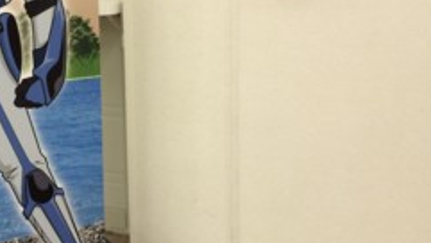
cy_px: 86
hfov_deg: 33.2
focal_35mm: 61
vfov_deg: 19.7
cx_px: 79
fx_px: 698
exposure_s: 1/30
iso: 125
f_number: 2.2
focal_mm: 4.12
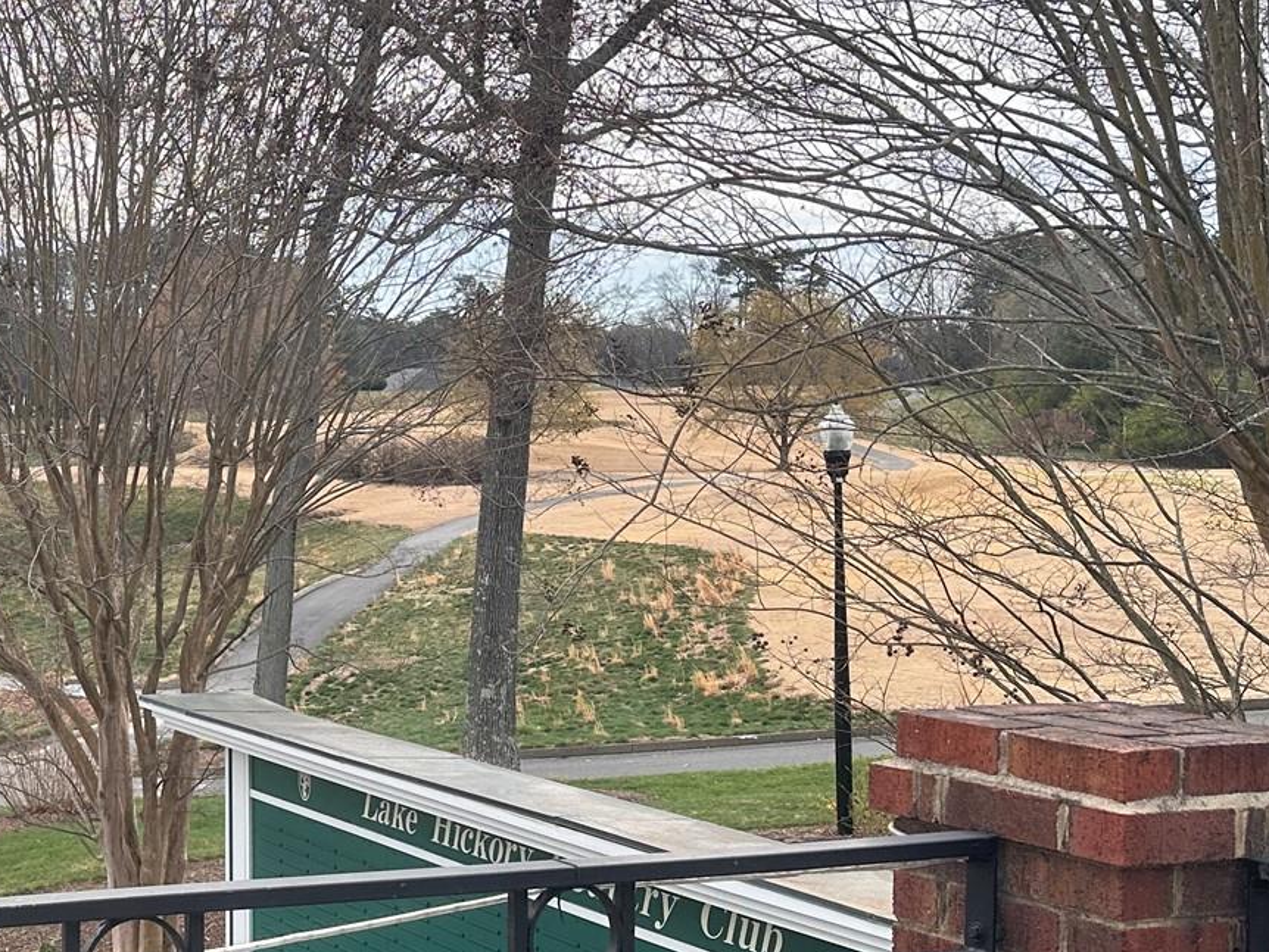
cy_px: 469
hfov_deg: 31.1
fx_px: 2090
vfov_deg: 25.7
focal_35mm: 57
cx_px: -21
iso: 80
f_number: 1.78
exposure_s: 1/2028
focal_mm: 6.86
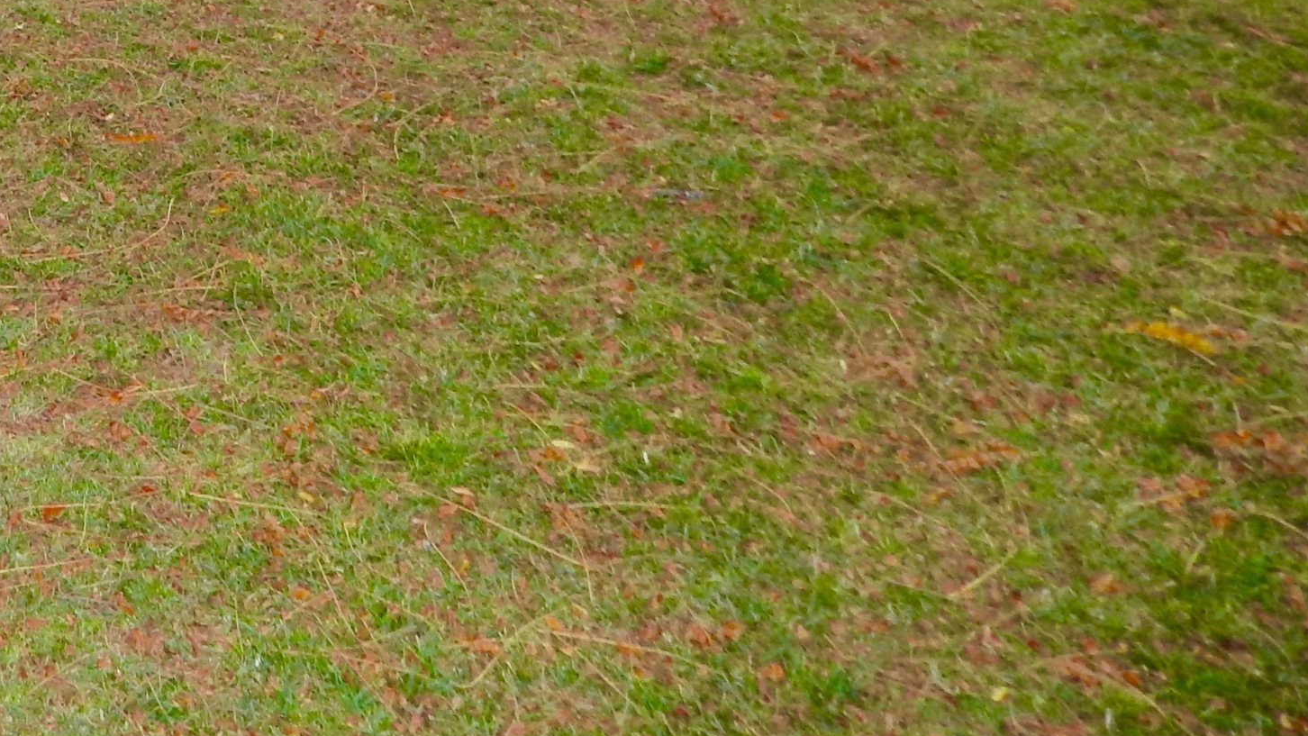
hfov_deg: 34.6
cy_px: -191
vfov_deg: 20.8
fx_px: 1838
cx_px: -73
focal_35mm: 53
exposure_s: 1/80
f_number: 6
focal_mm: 4
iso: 180
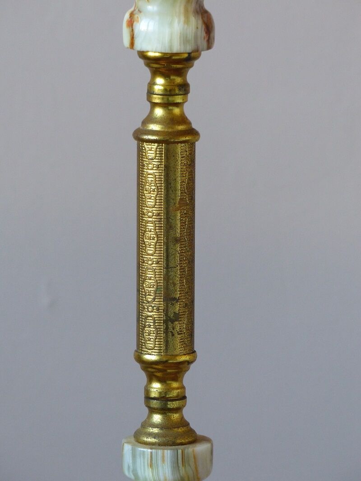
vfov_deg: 6.4
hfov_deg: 4.8
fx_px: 4309
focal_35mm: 310
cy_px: 240
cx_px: 180
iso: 200
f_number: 2.8
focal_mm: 55.7
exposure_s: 1/80
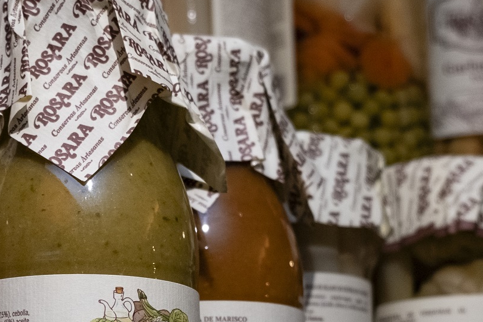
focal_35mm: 139
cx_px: 262
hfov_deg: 14.8
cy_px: 269
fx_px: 1864
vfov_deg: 9.8
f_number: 3.6
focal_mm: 30.2
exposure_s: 1/125
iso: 640
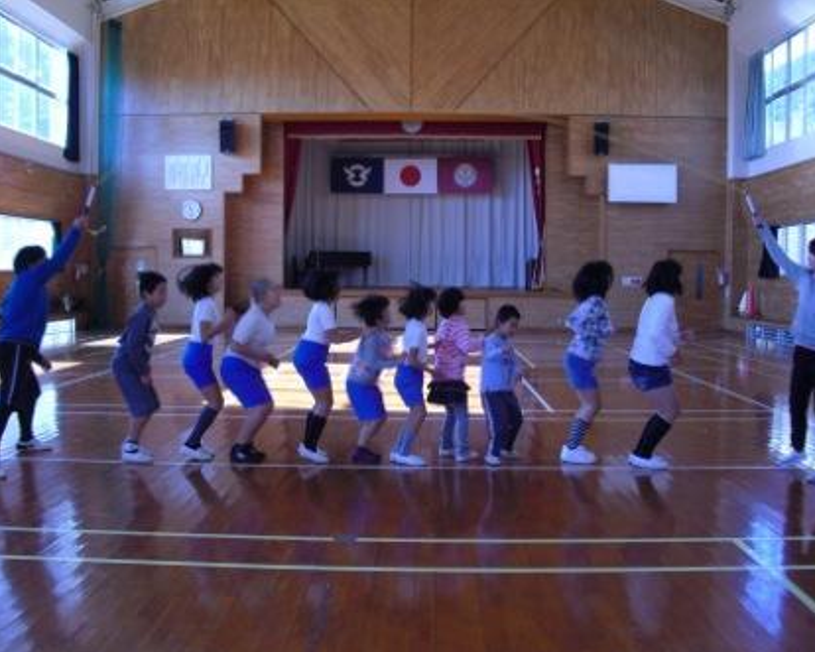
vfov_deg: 39.1
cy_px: 329
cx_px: 421
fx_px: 916
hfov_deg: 47.9
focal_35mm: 38
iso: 100
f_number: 3.1
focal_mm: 6.3
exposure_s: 1/80
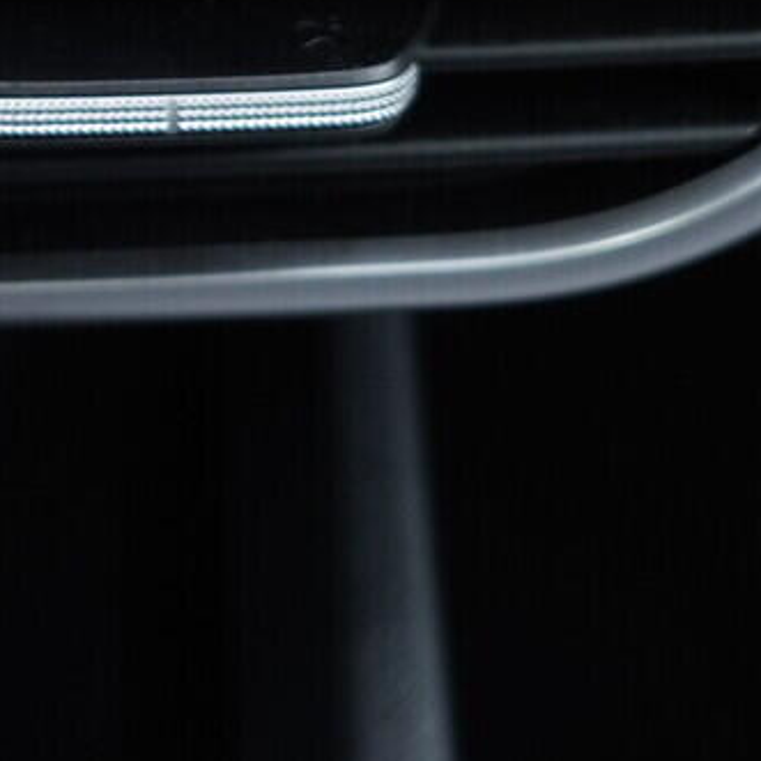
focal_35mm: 133
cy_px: -53
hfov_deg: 12.3
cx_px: -504
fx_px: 3308
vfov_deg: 12.9
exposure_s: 1/40
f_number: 2.8
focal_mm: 24
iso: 400
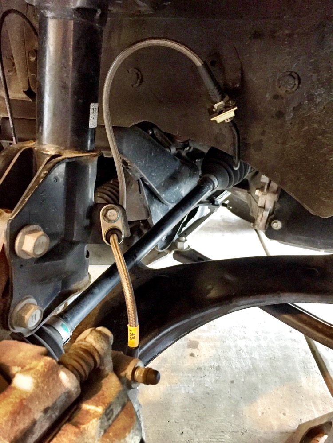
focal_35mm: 29
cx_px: 166
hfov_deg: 48.2
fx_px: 372
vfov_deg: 61.7
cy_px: 222
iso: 250
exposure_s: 1/17
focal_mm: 4.15
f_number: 2.2
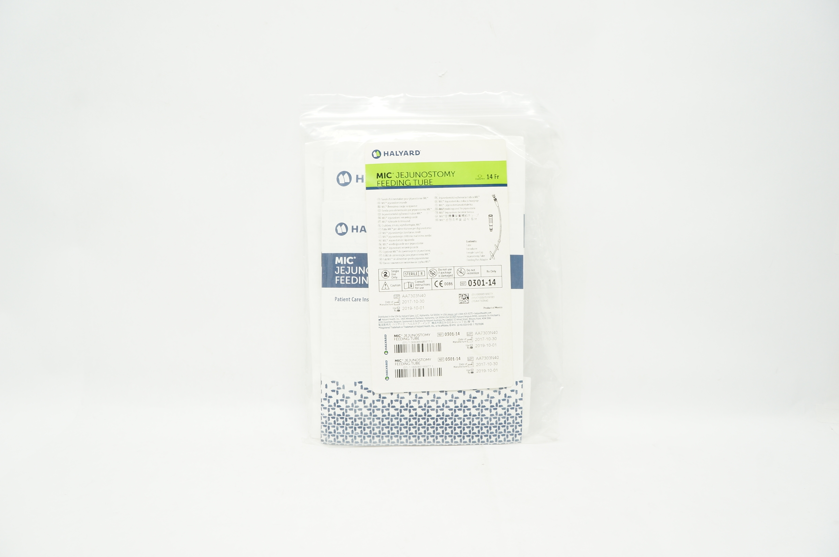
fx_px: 629
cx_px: 420
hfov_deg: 67.4
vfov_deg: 47.8
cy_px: 278
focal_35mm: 27
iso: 400
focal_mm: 18
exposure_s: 1/40
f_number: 6.3
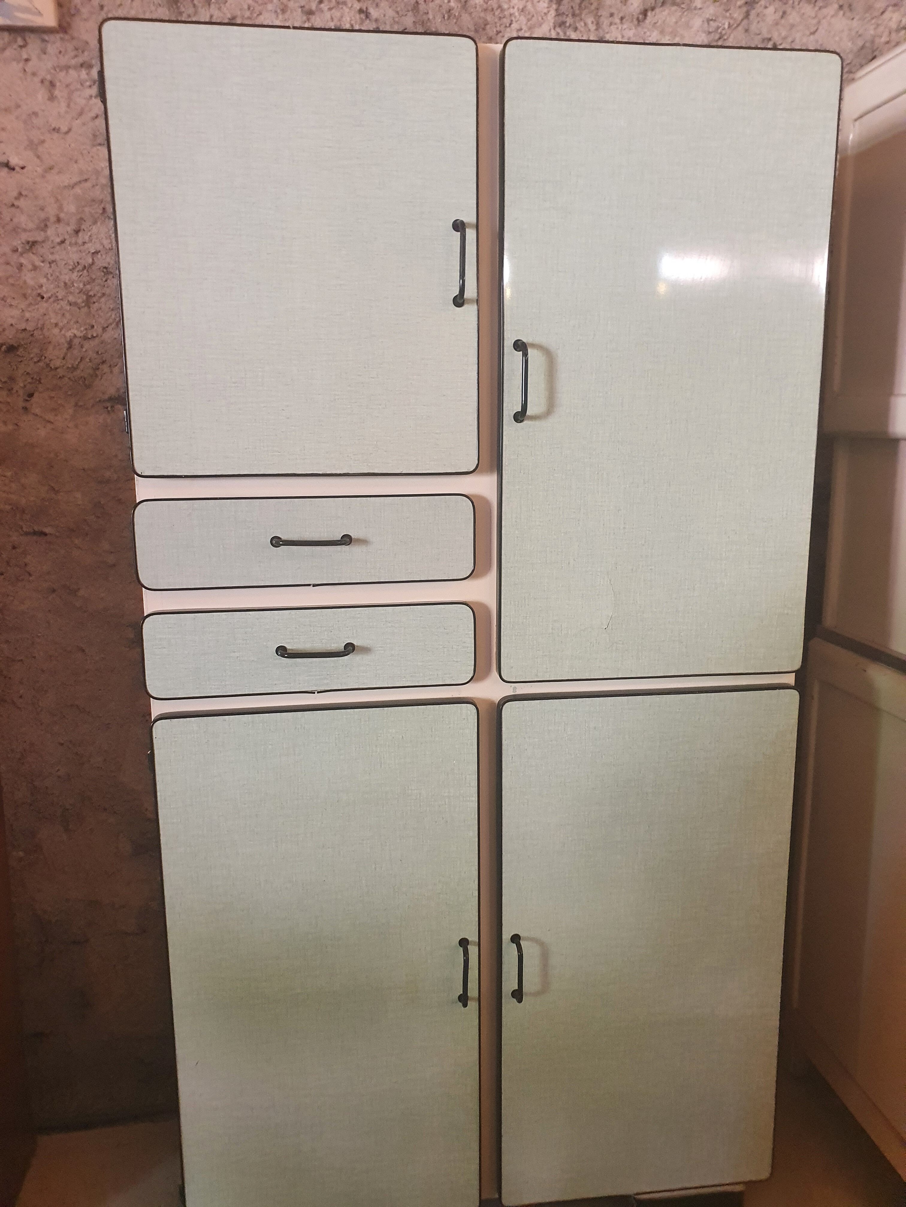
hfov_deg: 53.1
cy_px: 604
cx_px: 453
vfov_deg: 67.3
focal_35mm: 26
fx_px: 907
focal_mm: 4.32
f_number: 2.4
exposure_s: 1/50
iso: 800
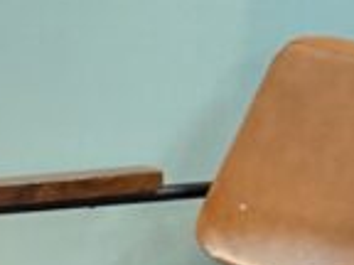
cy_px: 513
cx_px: -423
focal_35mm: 202
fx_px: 2066
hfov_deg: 9.0
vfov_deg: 7.1
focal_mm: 3
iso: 50
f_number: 1.8
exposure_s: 1/60
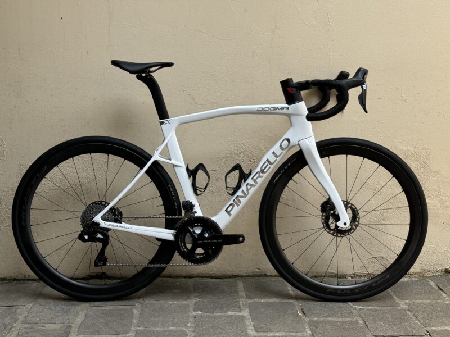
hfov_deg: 39.7
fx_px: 624
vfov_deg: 30.3
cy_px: 168
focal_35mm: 48
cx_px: 225
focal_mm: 6.76
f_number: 1.78
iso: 64
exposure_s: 1/926
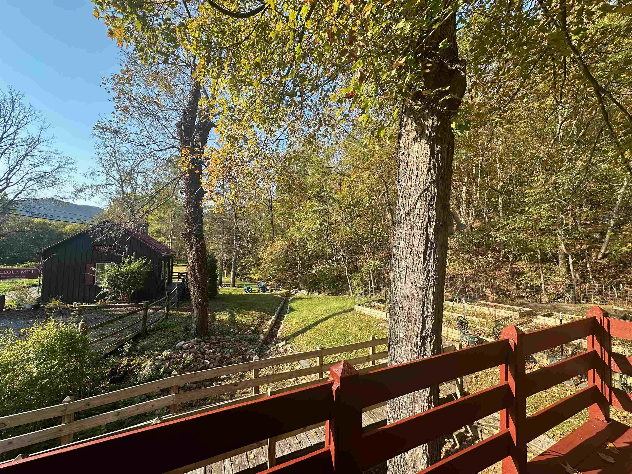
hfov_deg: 102.1
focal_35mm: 14
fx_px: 256
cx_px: 316
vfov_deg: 85.7
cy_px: 237
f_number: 2.2
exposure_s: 1/535
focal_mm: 2.22
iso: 40
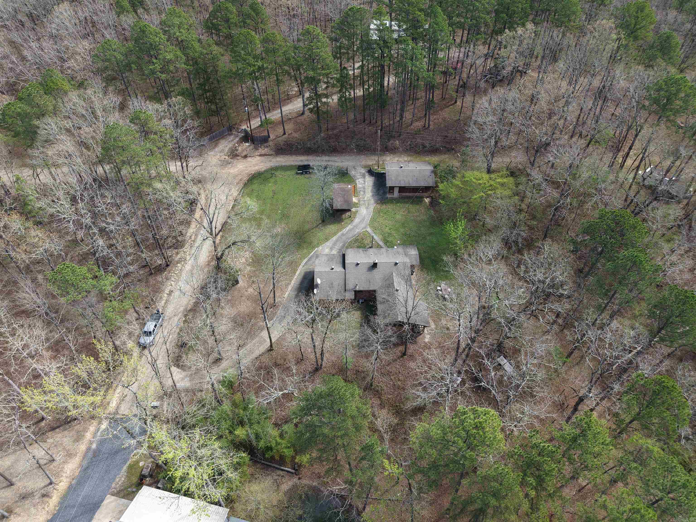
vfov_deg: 56.8
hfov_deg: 71.6
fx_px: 483
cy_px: 261
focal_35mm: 24
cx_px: 348
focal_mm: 8.67
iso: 110
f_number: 1.8
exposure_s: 1/120
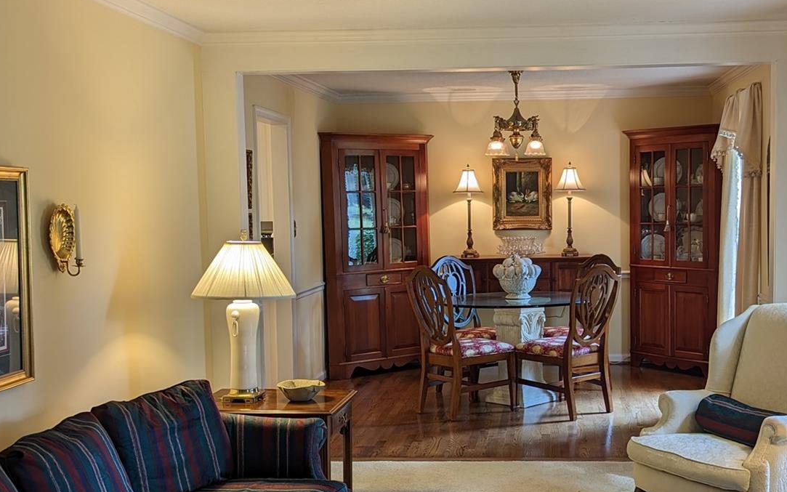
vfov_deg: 26.8
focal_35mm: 48
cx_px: 502
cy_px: 297
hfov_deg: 41.5
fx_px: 1030
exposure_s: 1/30
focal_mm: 6.81
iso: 40
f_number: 1.85
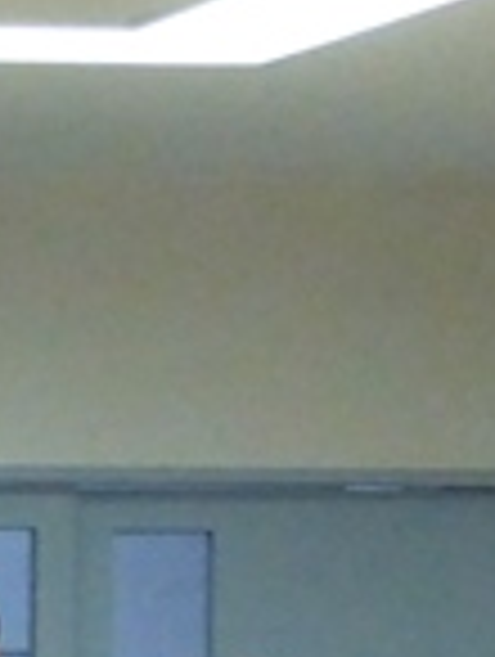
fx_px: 4658
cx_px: -1426
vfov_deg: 8.0
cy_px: 778
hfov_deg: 5.4
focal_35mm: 245
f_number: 3.7
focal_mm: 6.1
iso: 800
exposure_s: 1/60
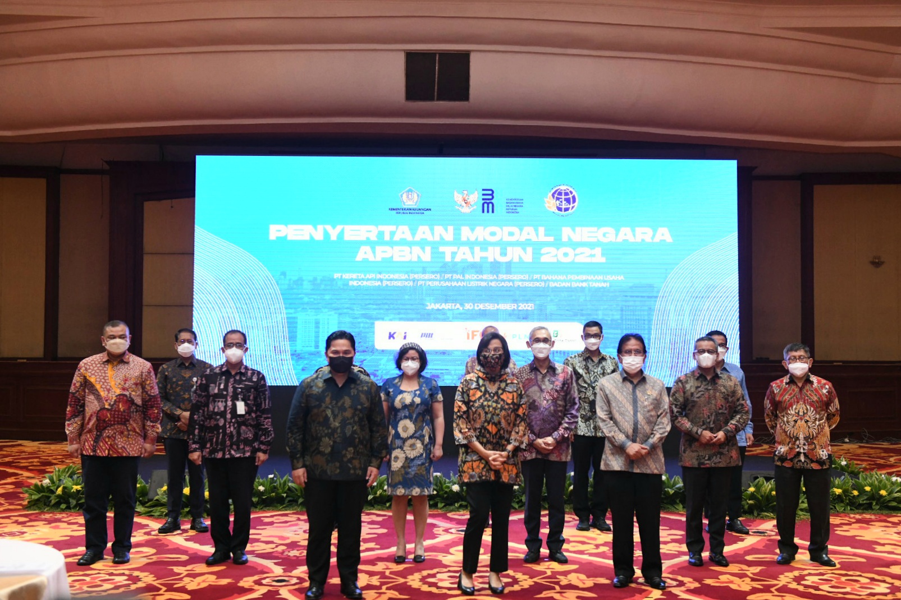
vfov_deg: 30.5
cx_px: 450
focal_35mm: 44
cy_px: 300
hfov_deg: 44.5
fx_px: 1101
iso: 4000
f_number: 4.5
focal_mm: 44
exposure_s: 1/200
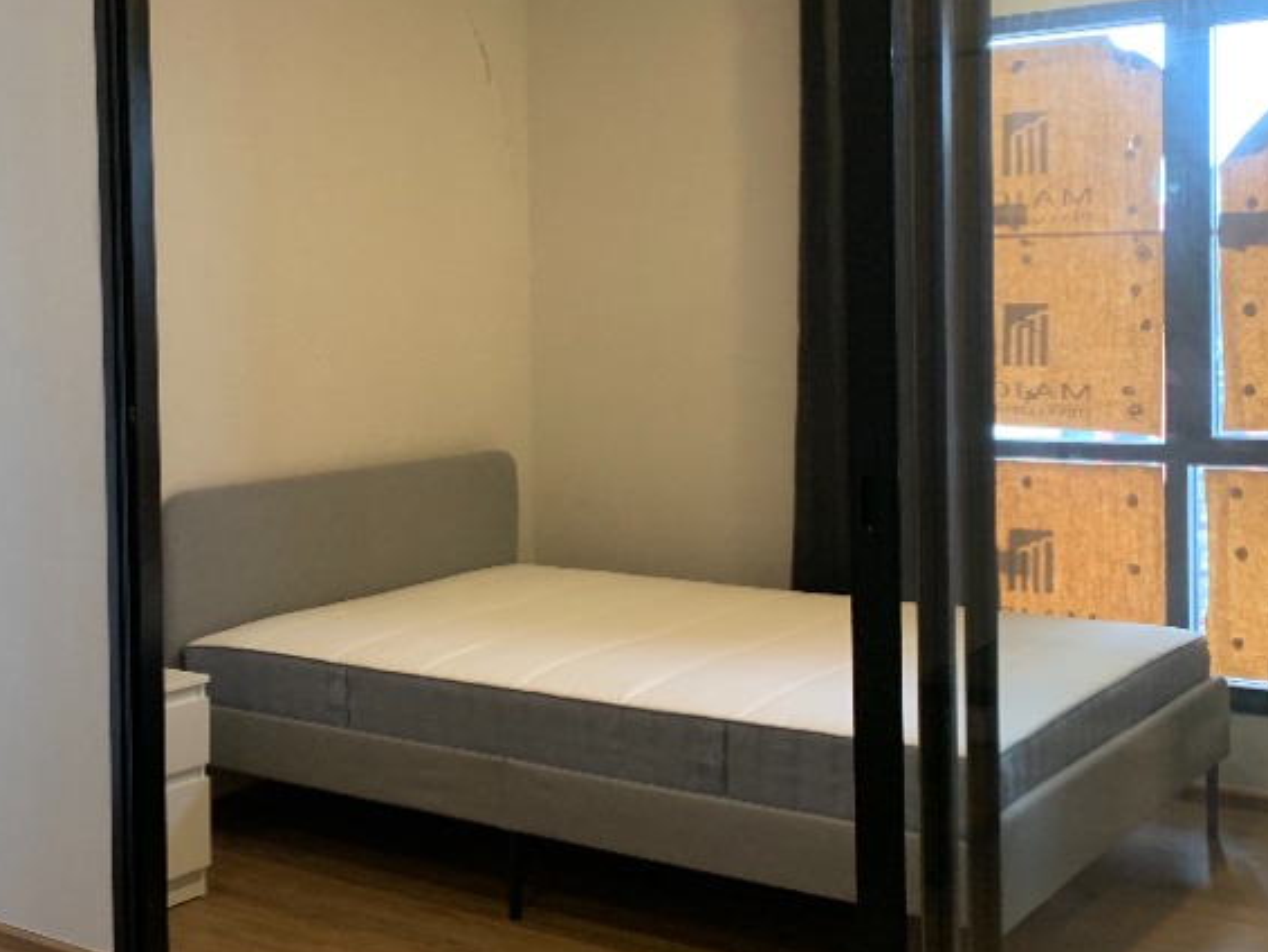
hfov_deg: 40.1
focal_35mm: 46
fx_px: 1685
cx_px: 321
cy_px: 366
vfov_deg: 31.4
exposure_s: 1/60
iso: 250
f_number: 1.8
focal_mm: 4.25
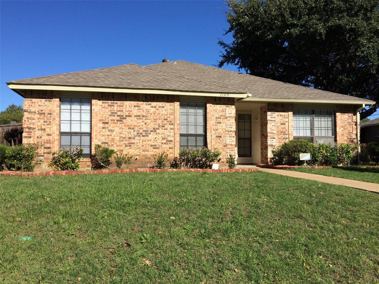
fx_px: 328
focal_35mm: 30
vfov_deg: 46.8
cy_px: 142
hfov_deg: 60.0
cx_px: 190
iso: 32
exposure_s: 1/2415
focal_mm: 4.12
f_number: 2.2
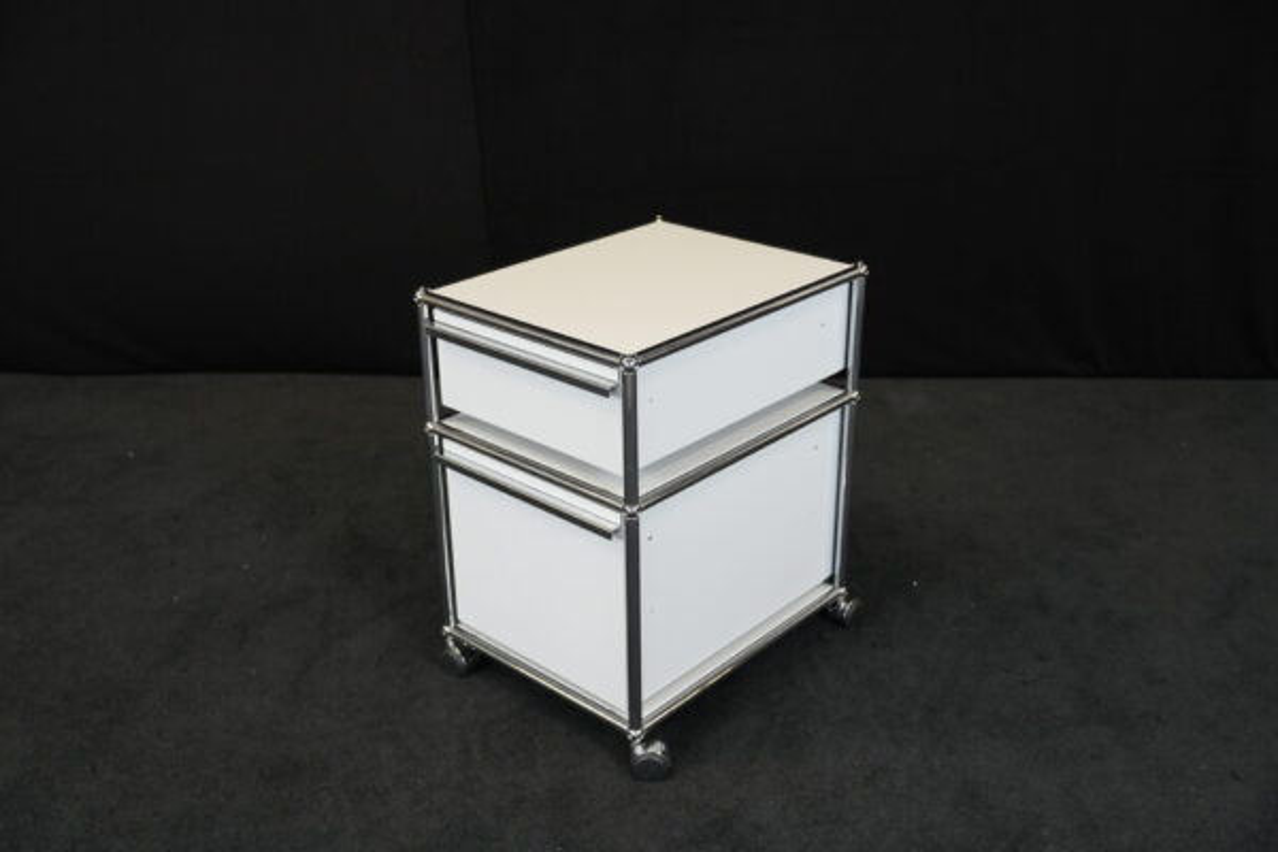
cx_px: 639
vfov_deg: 36.9
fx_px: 1278
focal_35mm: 36
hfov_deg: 53.1
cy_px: 426
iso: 2500
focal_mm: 36
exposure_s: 1/160
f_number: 4
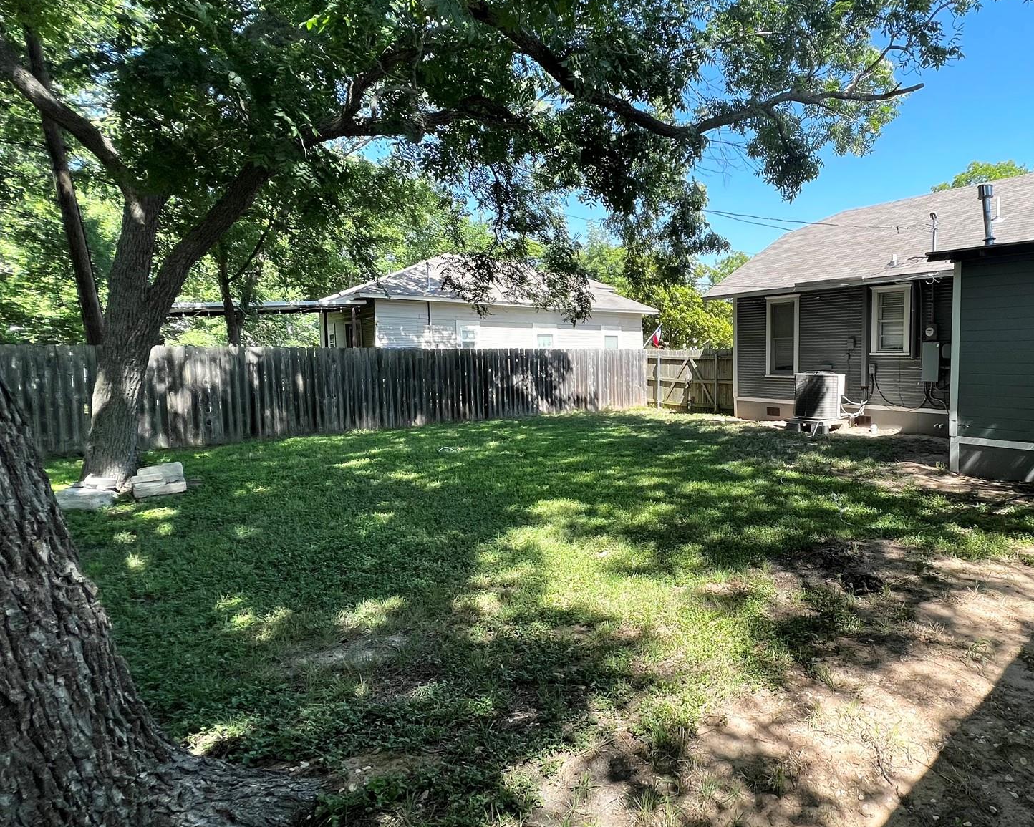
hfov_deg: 82.2
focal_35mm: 18
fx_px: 551
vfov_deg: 73.7
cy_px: 393
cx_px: 721
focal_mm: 1.57
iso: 32
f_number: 1.8
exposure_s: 1/430
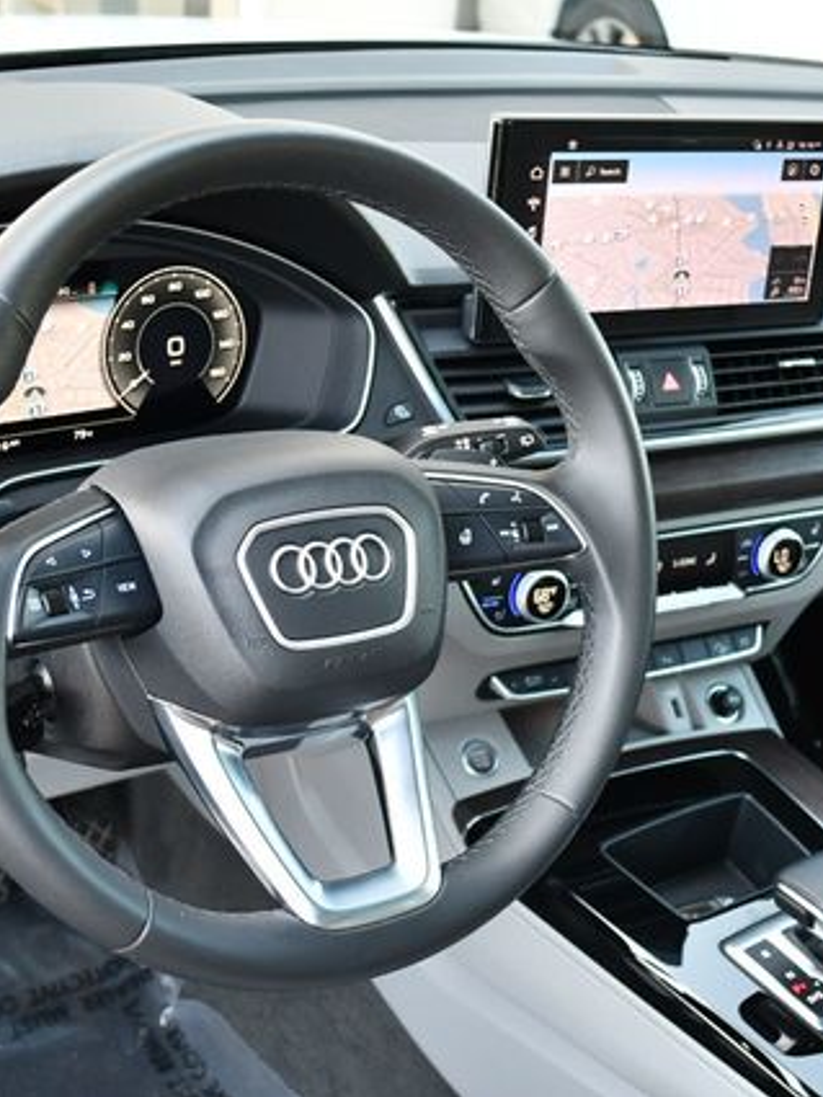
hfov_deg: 25.2
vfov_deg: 33.2
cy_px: 547
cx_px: 449
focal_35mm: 58
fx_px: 1838
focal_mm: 20
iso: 900
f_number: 3.8
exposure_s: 1/125
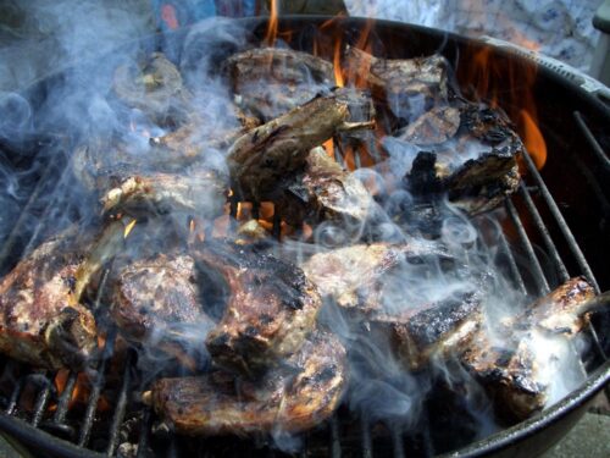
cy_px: 229
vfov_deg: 42.9
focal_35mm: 33
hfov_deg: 55.4
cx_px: 305
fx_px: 582
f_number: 4
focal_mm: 7.1
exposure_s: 1/500
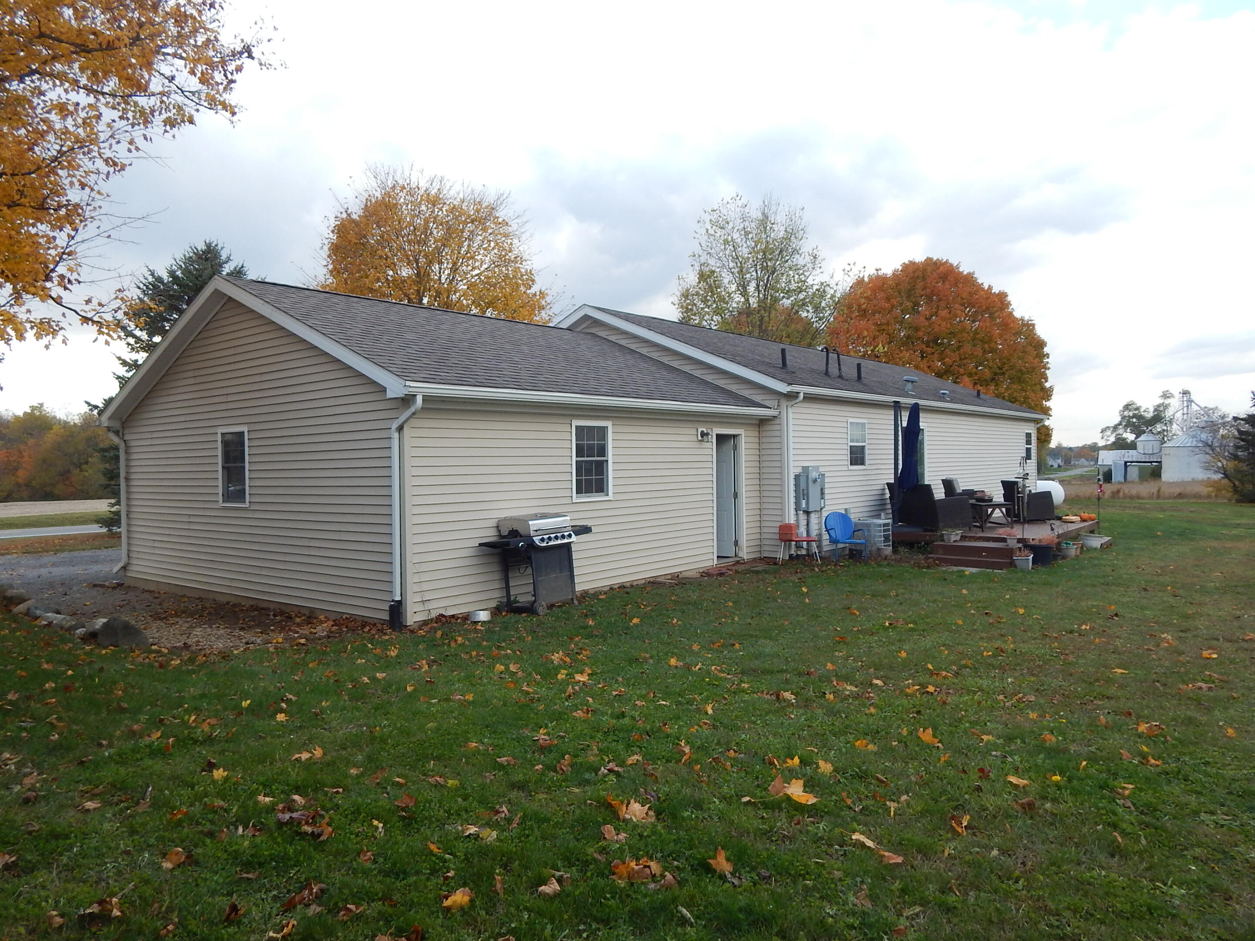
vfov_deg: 58.9
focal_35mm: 23
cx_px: 620
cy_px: 450
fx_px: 834
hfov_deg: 73.9
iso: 125
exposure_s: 1/500
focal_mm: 4
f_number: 3
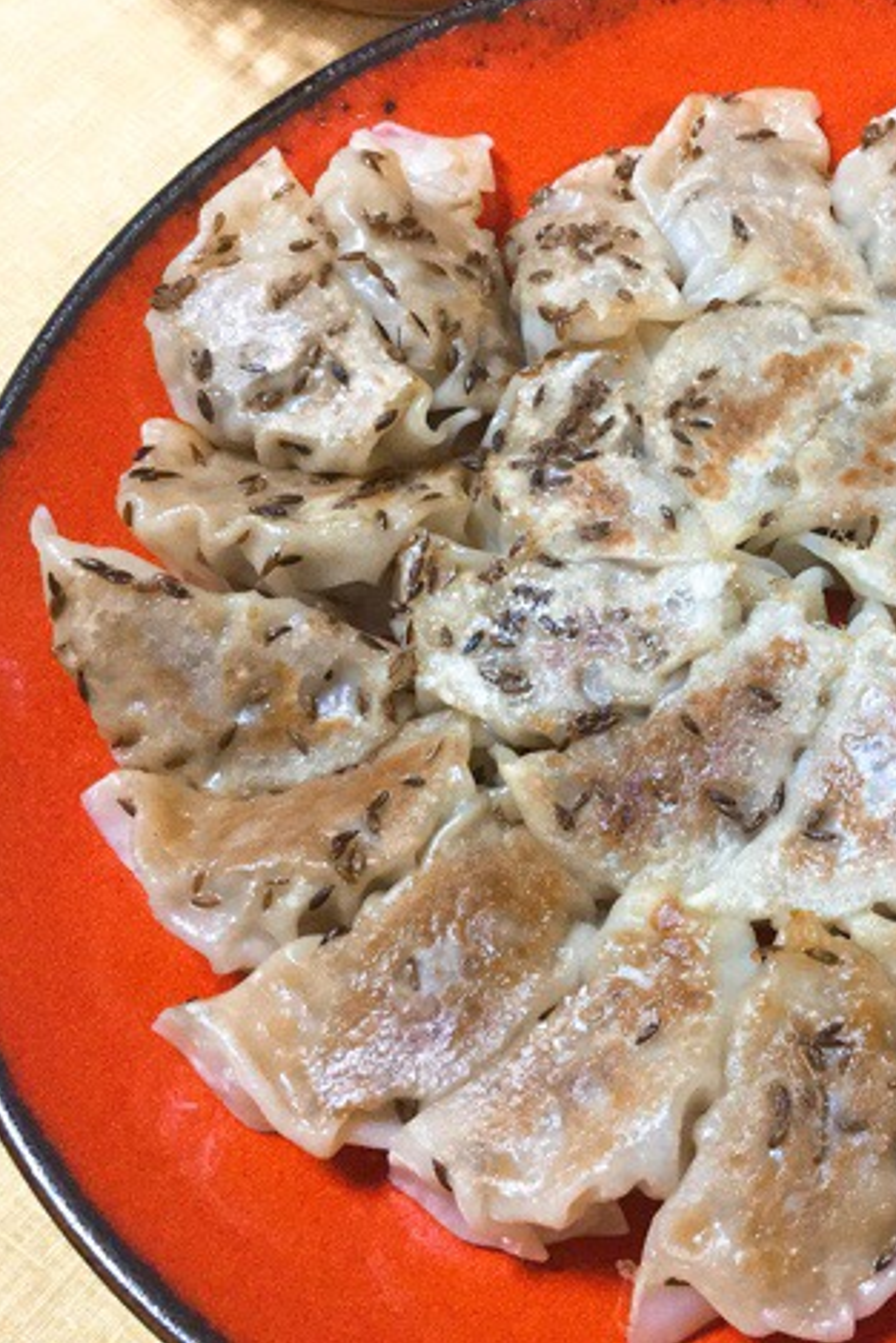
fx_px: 1641
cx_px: 813
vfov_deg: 44.5
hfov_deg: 29.2
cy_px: 659
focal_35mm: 44
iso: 160
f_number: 2.4
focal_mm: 3.3
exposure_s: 1/30
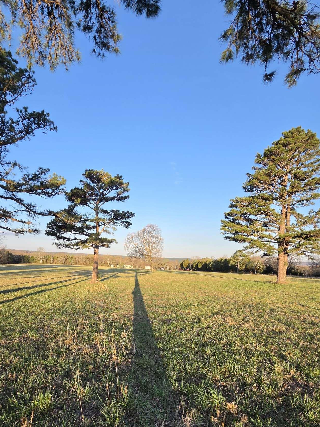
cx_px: 122
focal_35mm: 18
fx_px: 222
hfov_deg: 70.5
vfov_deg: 85.4
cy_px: 277
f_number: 2.2
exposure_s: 1/1228
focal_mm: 2.2
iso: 100
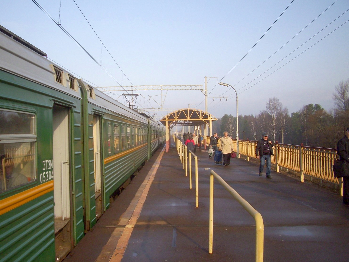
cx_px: 175
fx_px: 353
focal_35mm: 35
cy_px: 133
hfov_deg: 52.6
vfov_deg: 40.7
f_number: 5.6
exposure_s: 1/200
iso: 80
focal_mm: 5.7
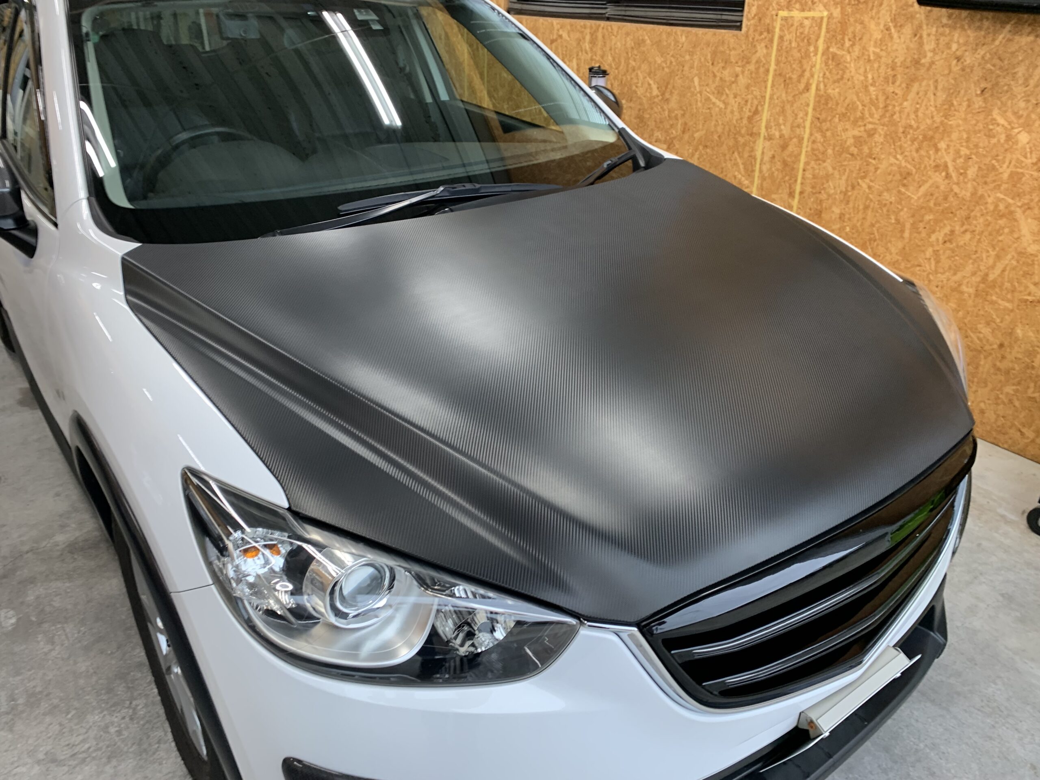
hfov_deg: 67.3
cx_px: 520
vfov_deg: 53.1
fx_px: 781
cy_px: 390
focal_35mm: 26
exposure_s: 1/50
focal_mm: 4.25
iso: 64
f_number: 1.8
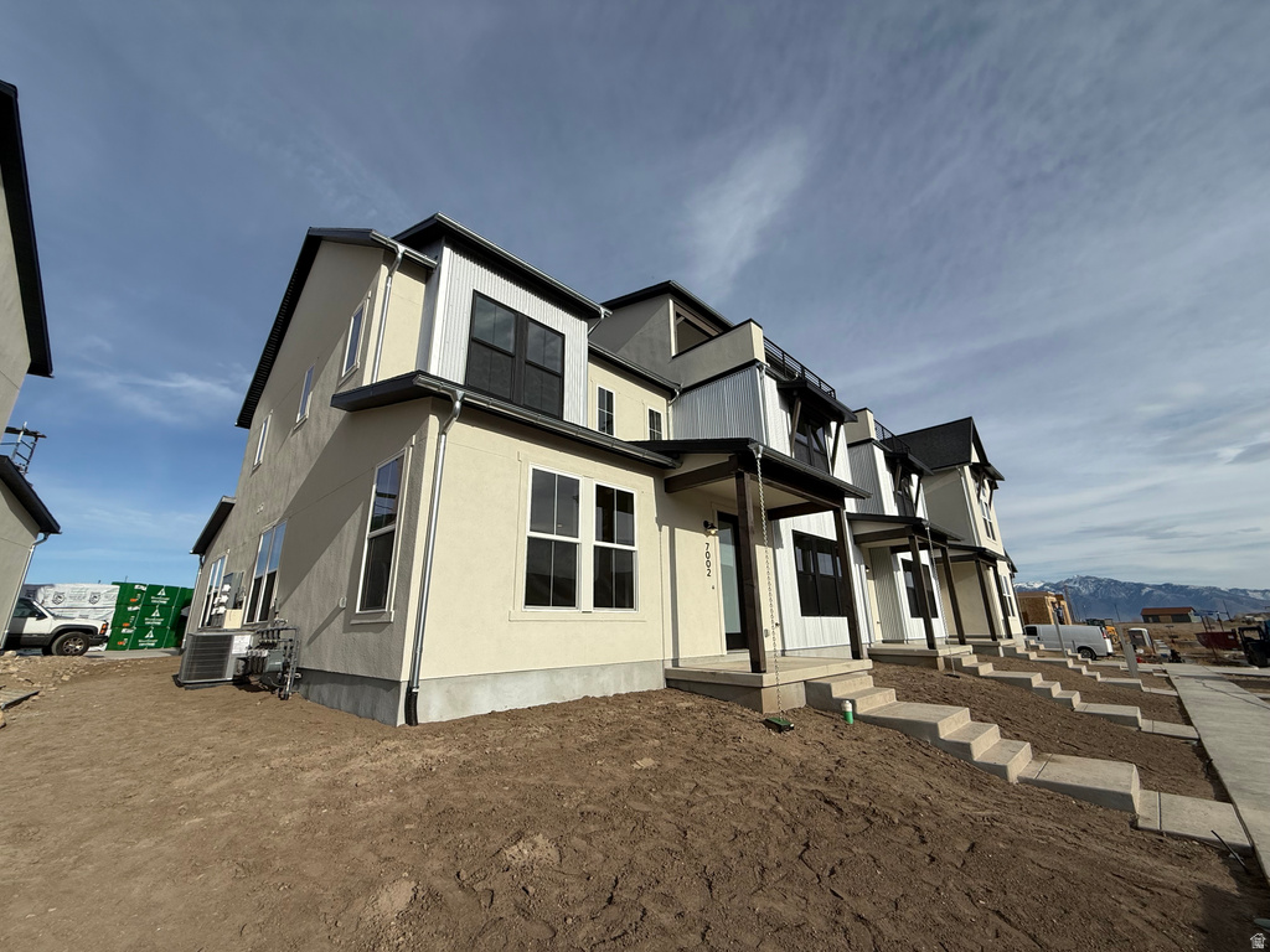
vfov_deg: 85.7
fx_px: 514
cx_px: 635
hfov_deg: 102.1
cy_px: 476
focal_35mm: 14
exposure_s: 1/5155
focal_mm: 2.22
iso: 50
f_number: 2.2
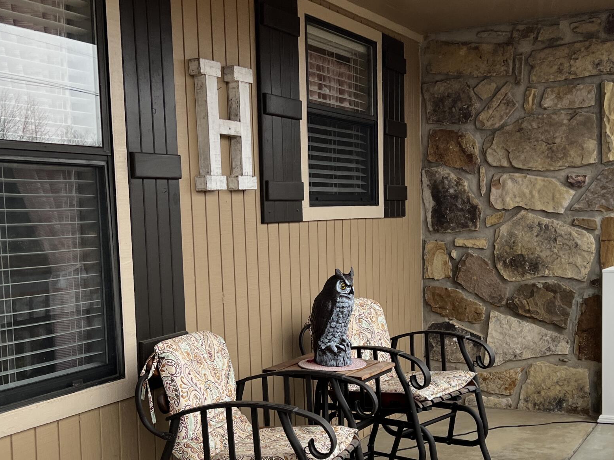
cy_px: 298
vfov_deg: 29.0
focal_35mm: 50
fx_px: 887
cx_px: 302
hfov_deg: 38.2
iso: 80
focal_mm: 5.7
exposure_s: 1/121
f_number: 1.5
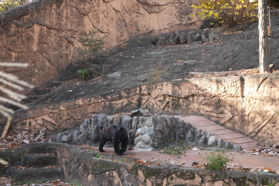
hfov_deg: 37.8
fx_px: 407
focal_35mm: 52
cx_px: 140
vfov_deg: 25.8
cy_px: 93
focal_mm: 35
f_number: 7.1
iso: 1000
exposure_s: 1/250
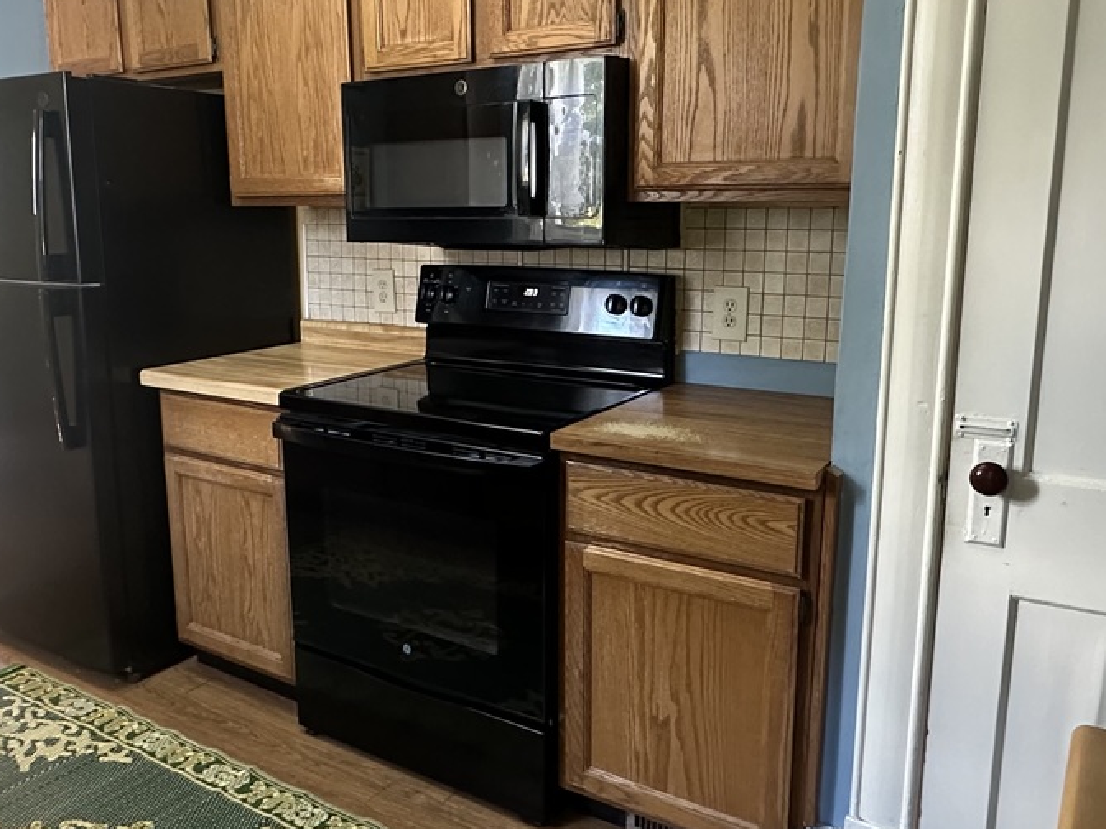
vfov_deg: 46.8
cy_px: 393
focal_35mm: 30
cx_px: 502
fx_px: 959
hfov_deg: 59.9
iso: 500
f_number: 2.2
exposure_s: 1/60
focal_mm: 2.22
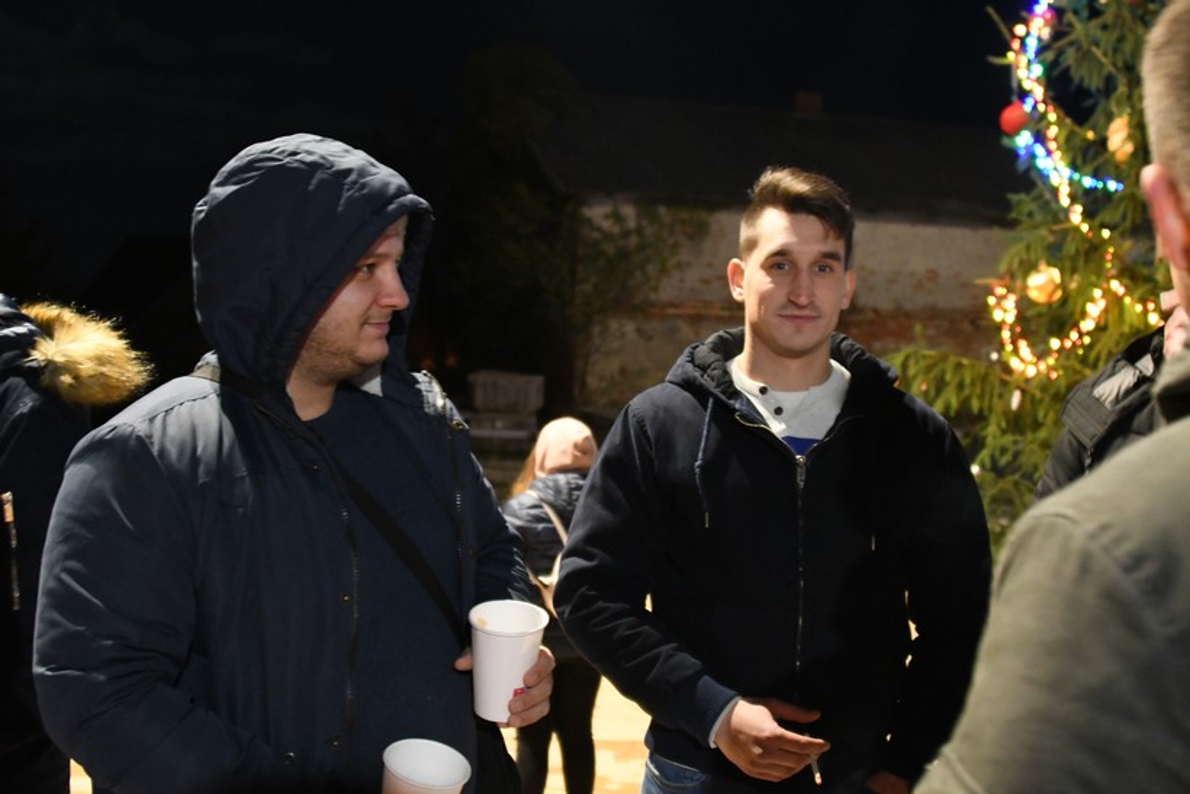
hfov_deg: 46.4
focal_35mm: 42
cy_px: 397
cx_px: 595
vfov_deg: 31.9
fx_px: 1388
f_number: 3.5
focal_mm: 28
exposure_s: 1/20
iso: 6400
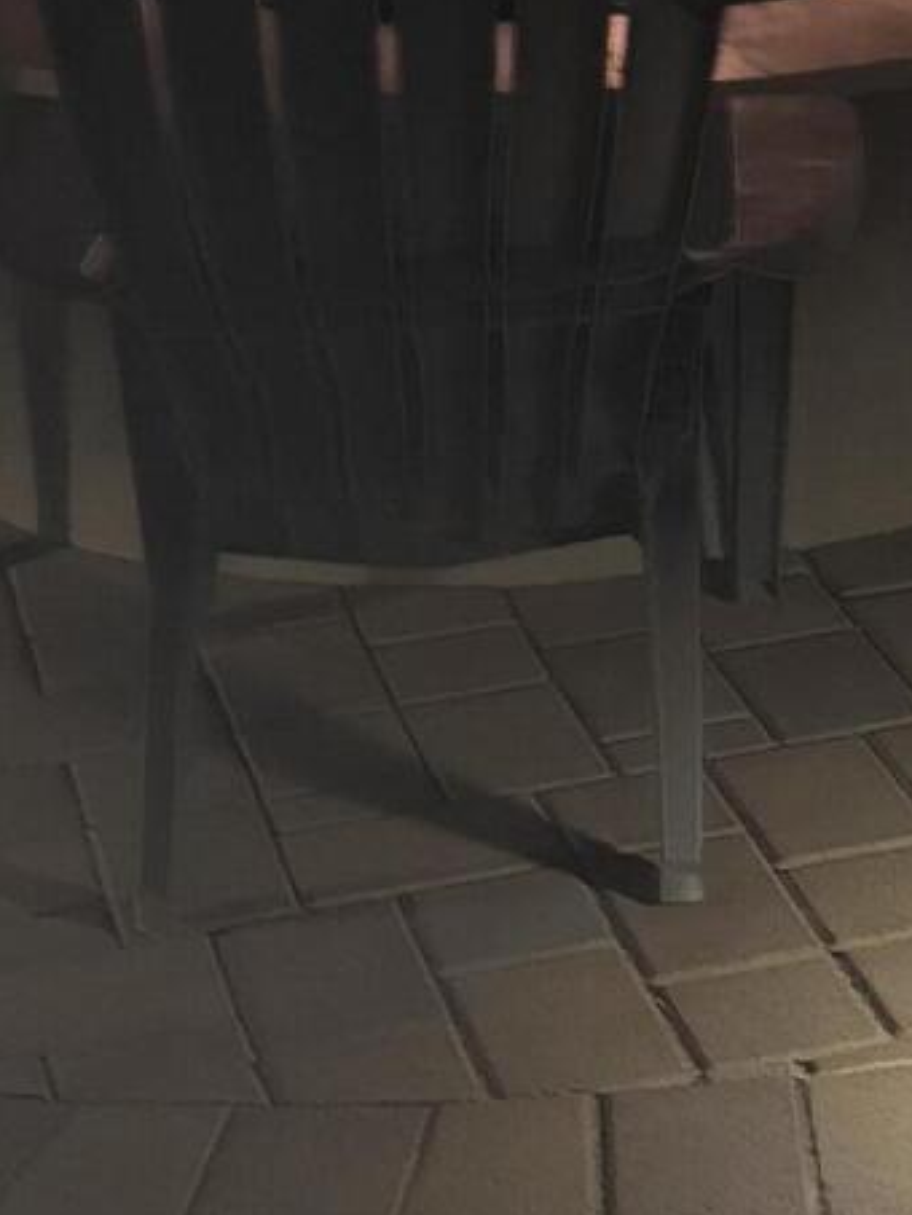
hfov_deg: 13.7
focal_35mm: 106
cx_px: 1019
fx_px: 3722
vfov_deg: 16.5
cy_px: -724
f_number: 1.78
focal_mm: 6.76
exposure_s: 1/30
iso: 1250
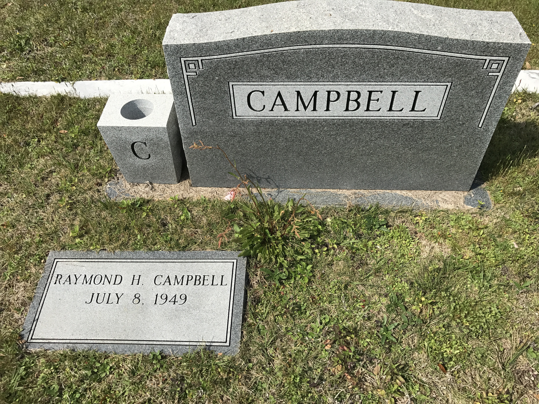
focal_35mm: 28
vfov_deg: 49.7
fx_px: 436
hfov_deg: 63.4
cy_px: 202
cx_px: 270
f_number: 1.8
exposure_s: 1/2519
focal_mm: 3.99
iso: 20
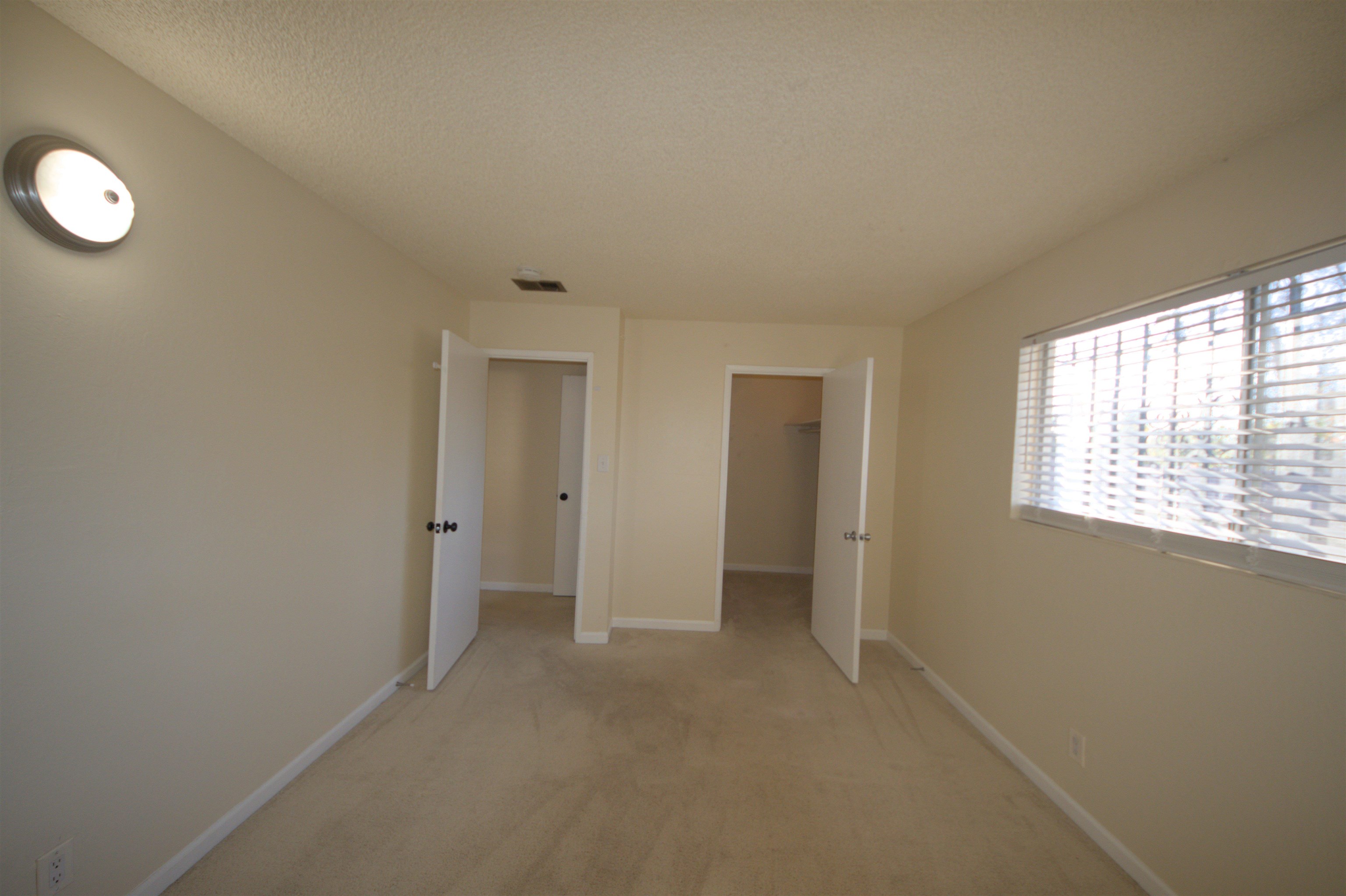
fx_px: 448
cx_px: 673
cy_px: 448
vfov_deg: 89.9
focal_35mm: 12
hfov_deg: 112.6
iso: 280
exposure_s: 1/125
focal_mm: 8
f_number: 4.5
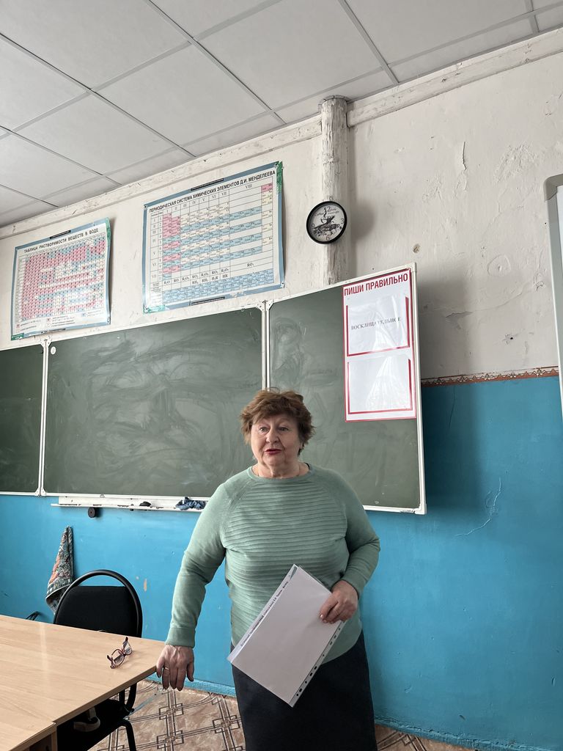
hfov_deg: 53.1
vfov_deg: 67.3
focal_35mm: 26
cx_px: 282
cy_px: 376
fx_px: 564
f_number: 1.6
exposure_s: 1/121
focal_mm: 5.1
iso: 100
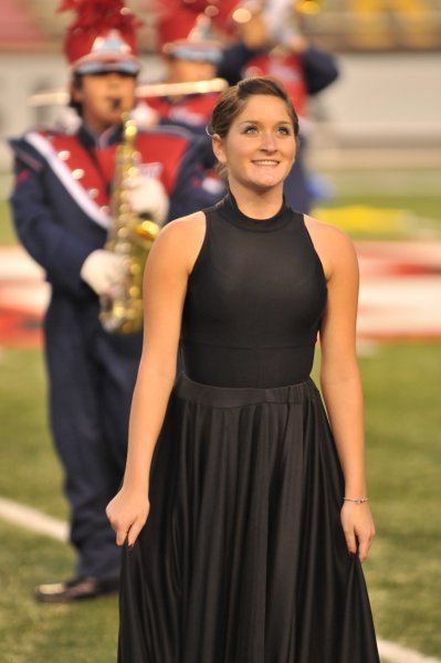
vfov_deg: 6.9
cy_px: 332
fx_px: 5522
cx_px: 220
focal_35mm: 300
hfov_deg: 4.6
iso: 800
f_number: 2.8
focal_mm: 200
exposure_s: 1/250
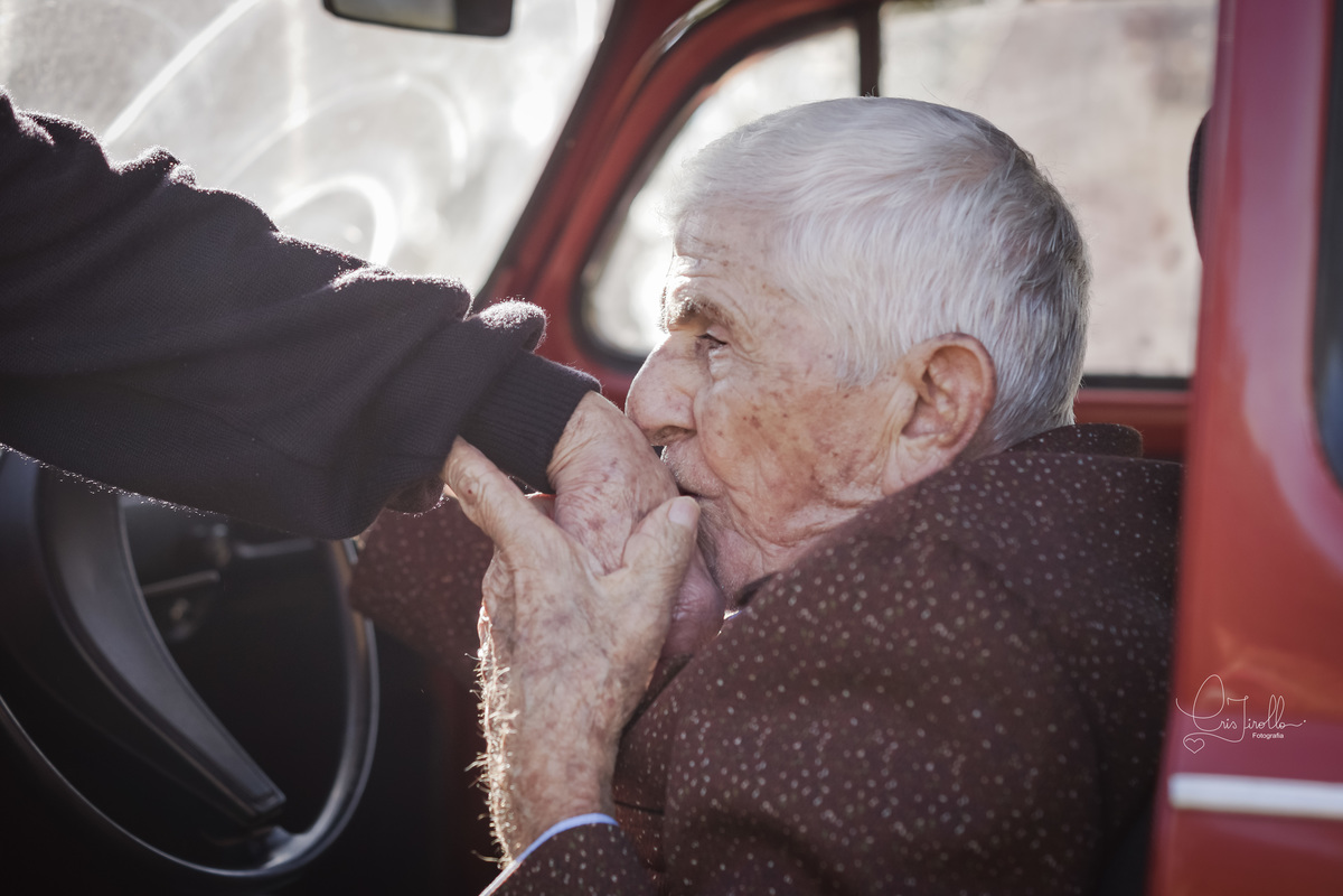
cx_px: 672
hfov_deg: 27.0
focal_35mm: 75
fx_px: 2798
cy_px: 448
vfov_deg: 18.2
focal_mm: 50
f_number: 2.5
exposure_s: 1/400
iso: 100
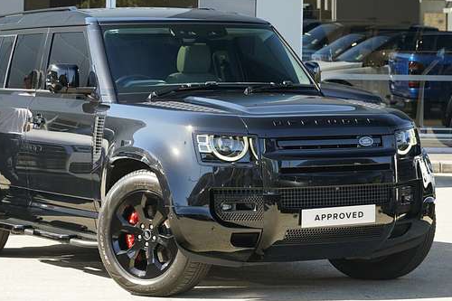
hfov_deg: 16.3
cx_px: 188
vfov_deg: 10.9
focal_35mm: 126
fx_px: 1581
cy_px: 140
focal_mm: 105
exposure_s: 1/320
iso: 800
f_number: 7.1
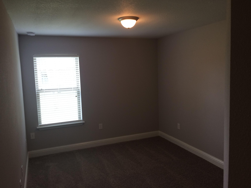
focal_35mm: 29
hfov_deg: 61.7
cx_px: 126
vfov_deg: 48.2
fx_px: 210
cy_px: 94
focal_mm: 4.15
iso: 50
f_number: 2.2
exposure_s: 1/30
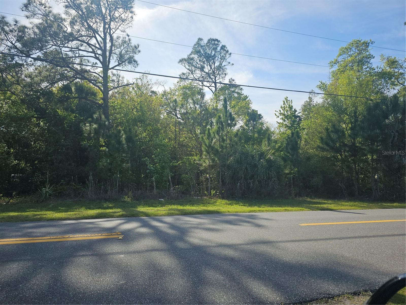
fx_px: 270
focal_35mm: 23
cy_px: 152
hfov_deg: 73.9
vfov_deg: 58.9
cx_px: 203
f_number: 1.7
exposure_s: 1/807
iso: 10
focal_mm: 6.3
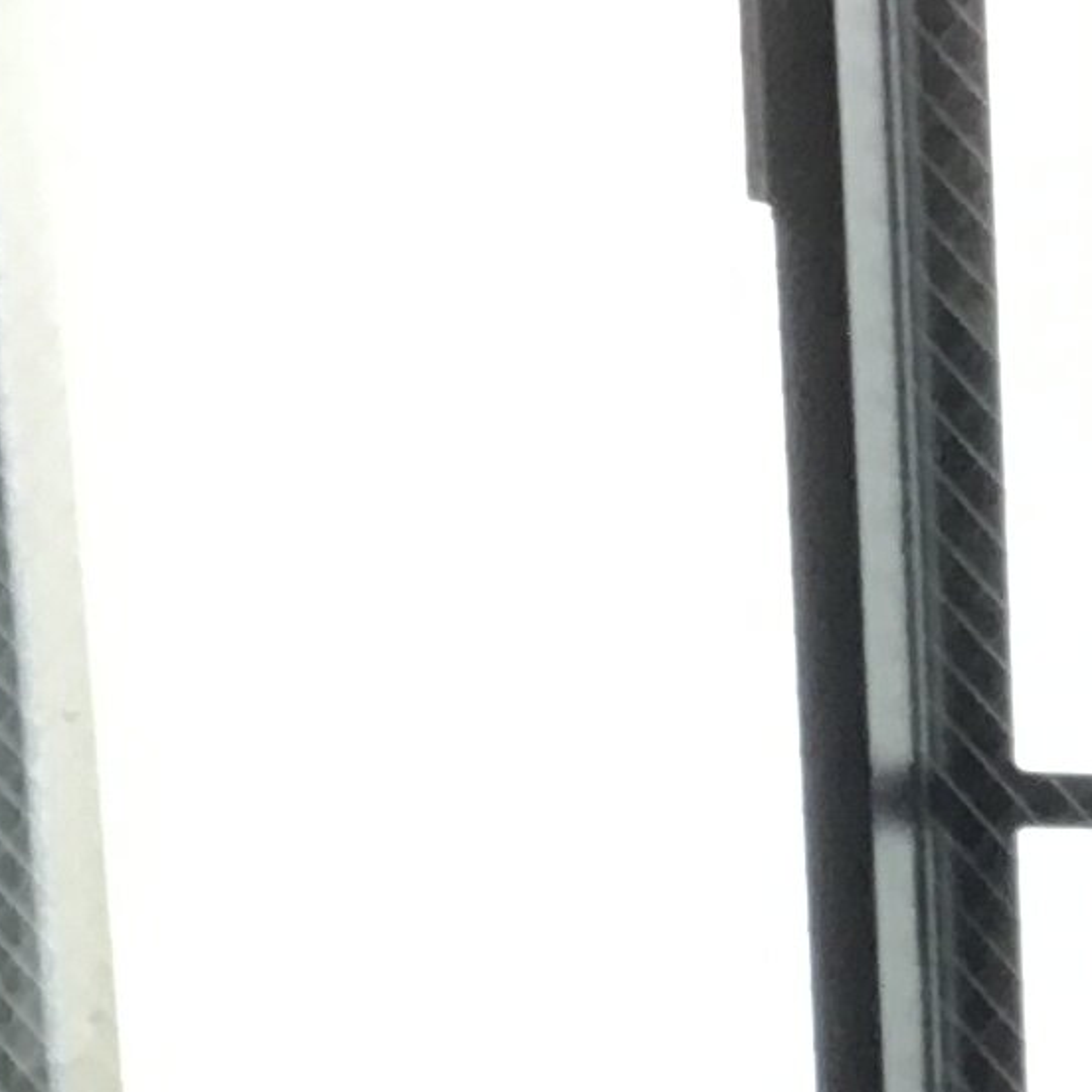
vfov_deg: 10.7
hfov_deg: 10.4
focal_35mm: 162
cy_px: 1185
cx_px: 1648
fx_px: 5782
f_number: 2.4
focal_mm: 3.3
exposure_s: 1/30
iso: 32
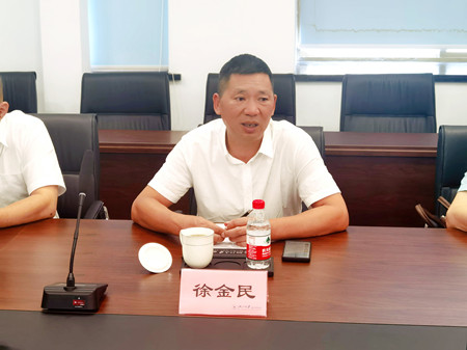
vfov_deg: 22.9
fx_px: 863
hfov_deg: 30.3
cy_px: 175
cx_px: 234
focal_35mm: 64
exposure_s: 1/50
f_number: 1.9
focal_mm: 6.71
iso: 100
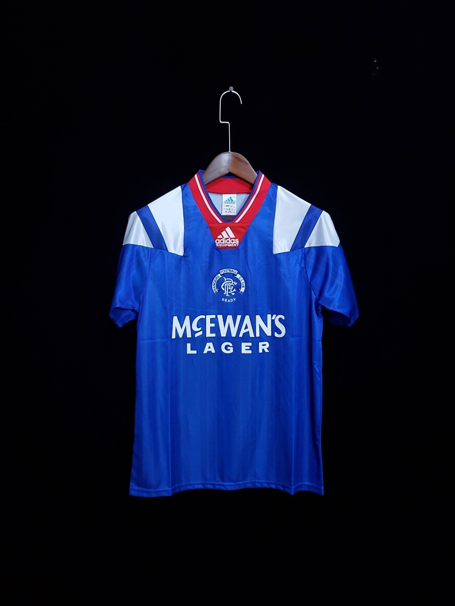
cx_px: 228
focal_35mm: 26
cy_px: 303
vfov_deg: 67.3
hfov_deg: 53.1
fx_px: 456
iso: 200
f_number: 1.5
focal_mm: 4.3
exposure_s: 1/30
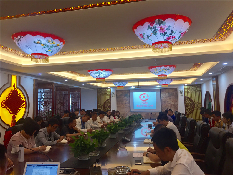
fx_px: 195
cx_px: 116
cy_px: 88
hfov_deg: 61.7
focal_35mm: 29
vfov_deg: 48.2
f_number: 2.2
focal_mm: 4.15
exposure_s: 1/100
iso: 50
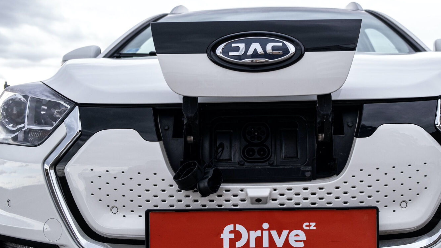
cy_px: 134
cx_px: 270
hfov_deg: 43.4
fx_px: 550
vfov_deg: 25.4
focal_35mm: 47
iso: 400
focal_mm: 20.5
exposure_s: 1/640
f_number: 3.2
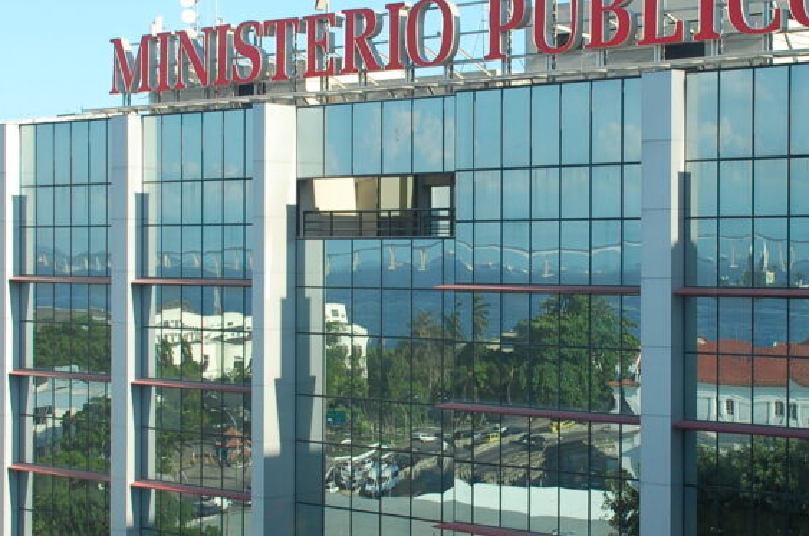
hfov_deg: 27.2
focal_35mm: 74
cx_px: 543
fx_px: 1660
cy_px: 277
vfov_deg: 18.3
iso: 400
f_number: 7.1
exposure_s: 1/200
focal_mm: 26
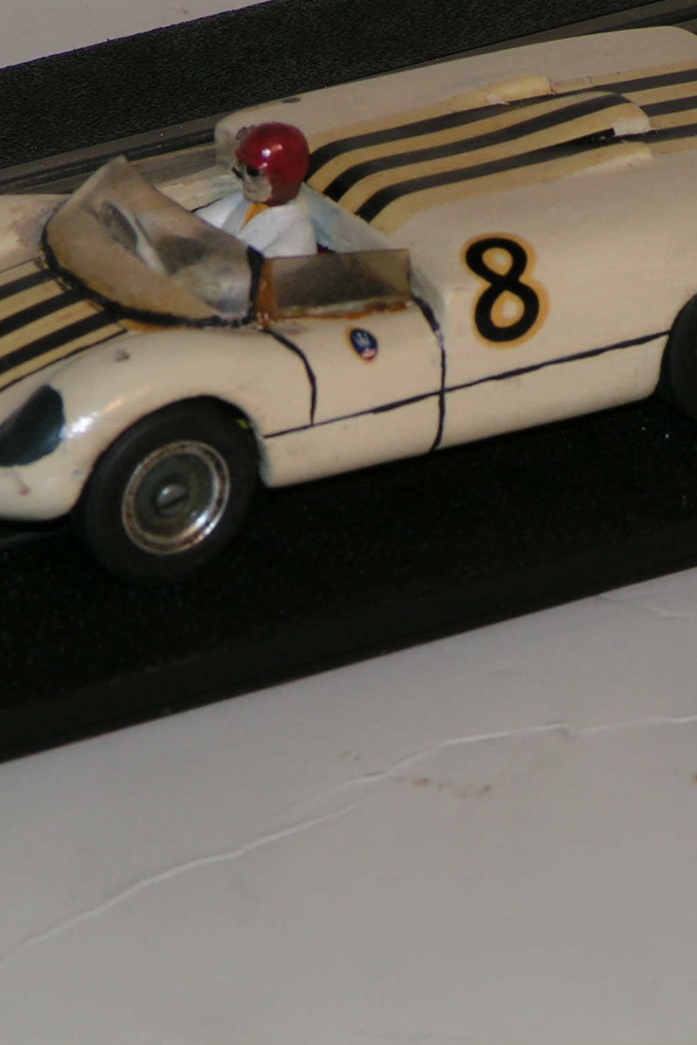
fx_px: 8766
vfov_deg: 6.8
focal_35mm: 302
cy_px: 519
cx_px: 347
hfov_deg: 4.6
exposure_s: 1/250
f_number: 5.6
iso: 50
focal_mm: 33
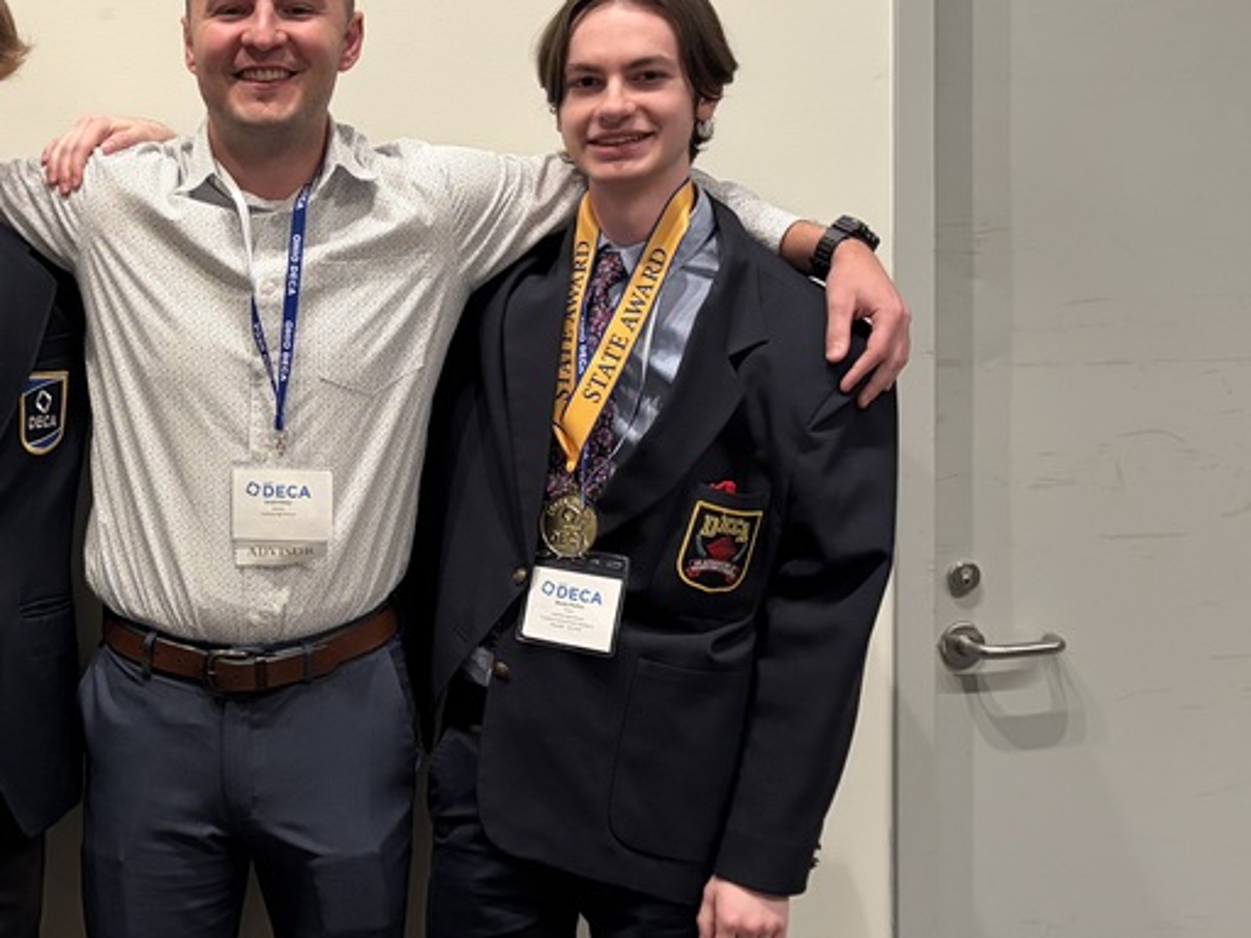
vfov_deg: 28.0
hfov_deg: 35.4
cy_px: 408
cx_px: 215
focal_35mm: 52
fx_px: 1879
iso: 400
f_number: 1.6
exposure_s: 1/60
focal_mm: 5.96
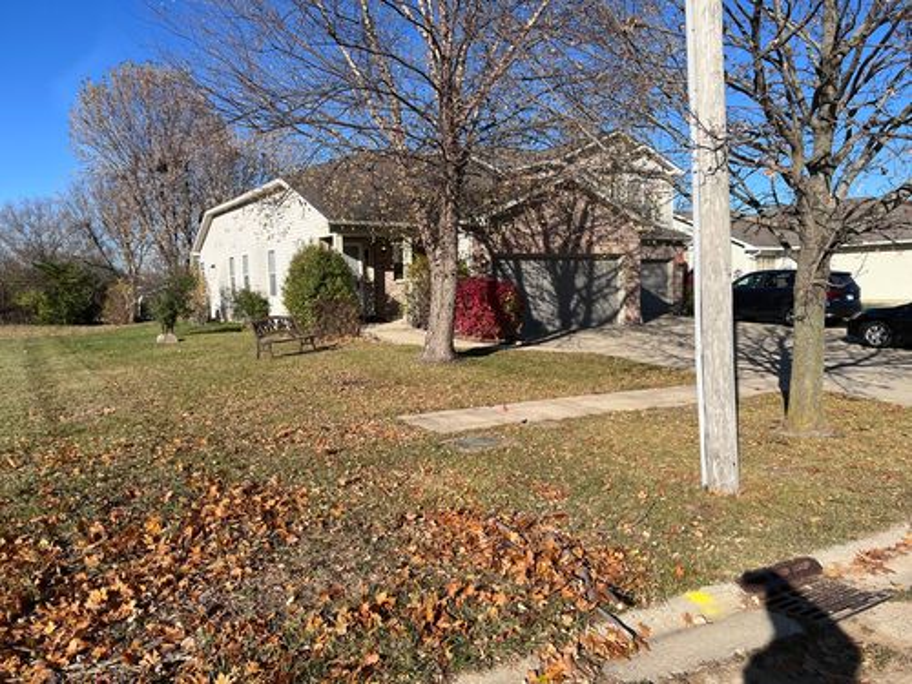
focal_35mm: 26
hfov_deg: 67.3
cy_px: 342
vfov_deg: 53.1
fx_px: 685
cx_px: 456
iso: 50
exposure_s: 1/3968
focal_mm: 5.7
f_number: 1.5
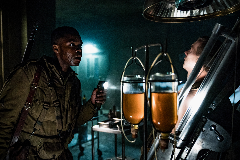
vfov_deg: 34.2
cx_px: 120
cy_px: 80
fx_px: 260
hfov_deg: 49.6
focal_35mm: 39
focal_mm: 39
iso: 3200
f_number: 2.8
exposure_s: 1/60
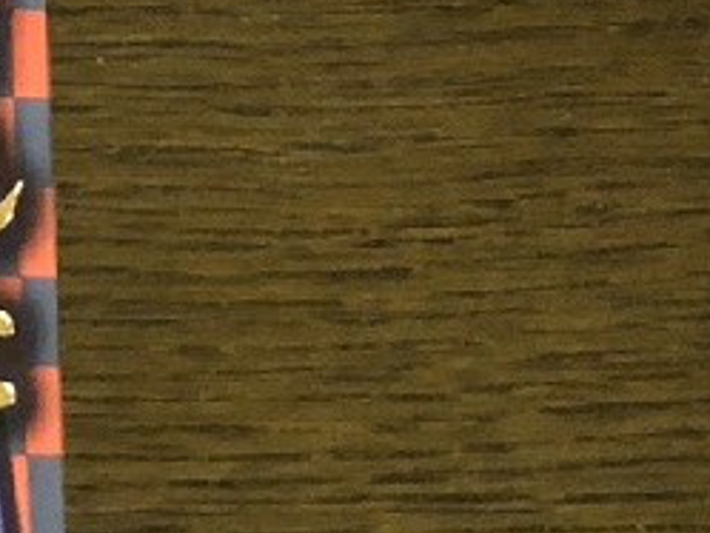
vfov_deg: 8.1
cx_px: -1089
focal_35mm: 180
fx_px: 3694
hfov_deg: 9.5
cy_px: 713
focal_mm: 3.99
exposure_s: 1/7
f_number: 1.8
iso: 100
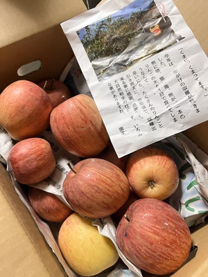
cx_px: 104
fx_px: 208
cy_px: 138
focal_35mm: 26
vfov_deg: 67.3
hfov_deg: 53.1
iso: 400
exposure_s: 1/33
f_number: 1.5
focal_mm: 5.7
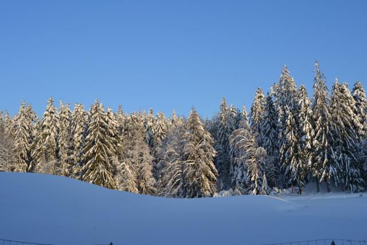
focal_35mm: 39
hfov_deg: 49.5
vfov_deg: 34.2
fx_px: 398
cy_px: 122
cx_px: 184
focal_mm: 26
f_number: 7.1
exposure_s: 1/200
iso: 100
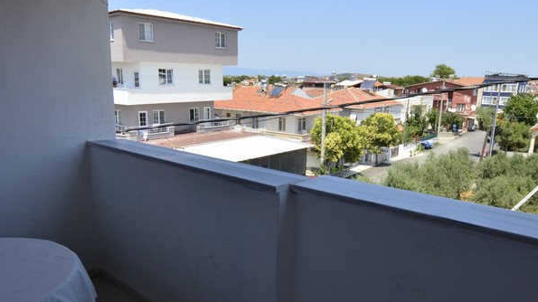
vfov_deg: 42.7
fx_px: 385
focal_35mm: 27
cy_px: 179
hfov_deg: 69.8
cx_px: 251
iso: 280
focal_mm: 10
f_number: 9.5
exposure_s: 1/250
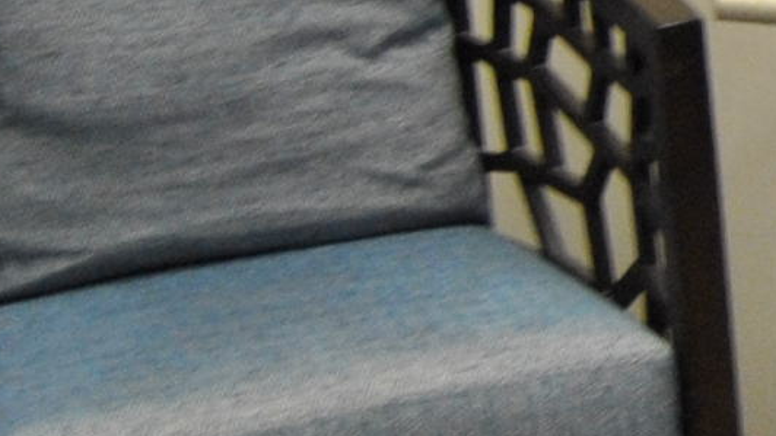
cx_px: 1890
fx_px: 4238
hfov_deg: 9.3
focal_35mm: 206
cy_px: -188
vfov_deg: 5.8
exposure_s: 1/30
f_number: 3.5
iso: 400
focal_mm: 18
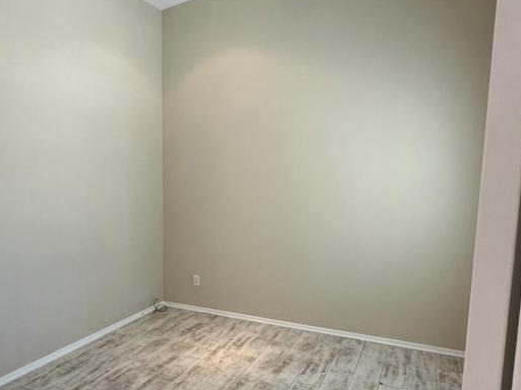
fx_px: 421
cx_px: 243
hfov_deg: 63.4
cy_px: 220
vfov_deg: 49.6
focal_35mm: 28
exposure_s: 1/120
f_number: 2.2
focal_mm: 2.22
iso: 200
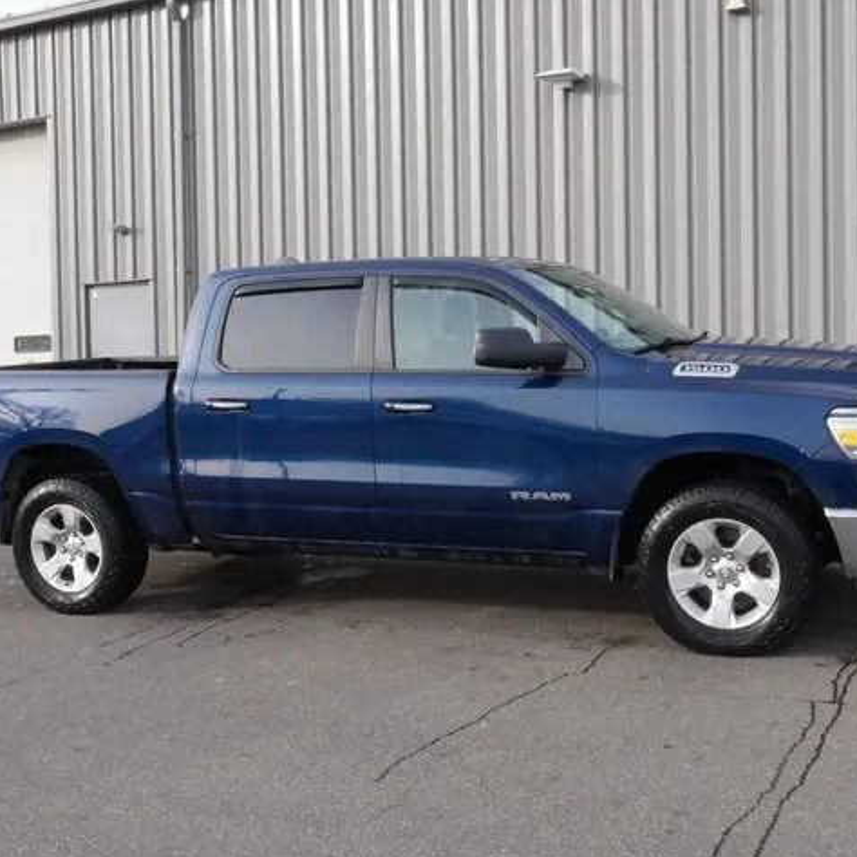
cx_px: 447
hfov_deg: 39.2
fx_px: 1204
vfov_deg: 39.2
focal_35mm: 43
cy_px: 431
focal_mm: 18
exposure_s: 1/60
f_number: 20
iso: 640
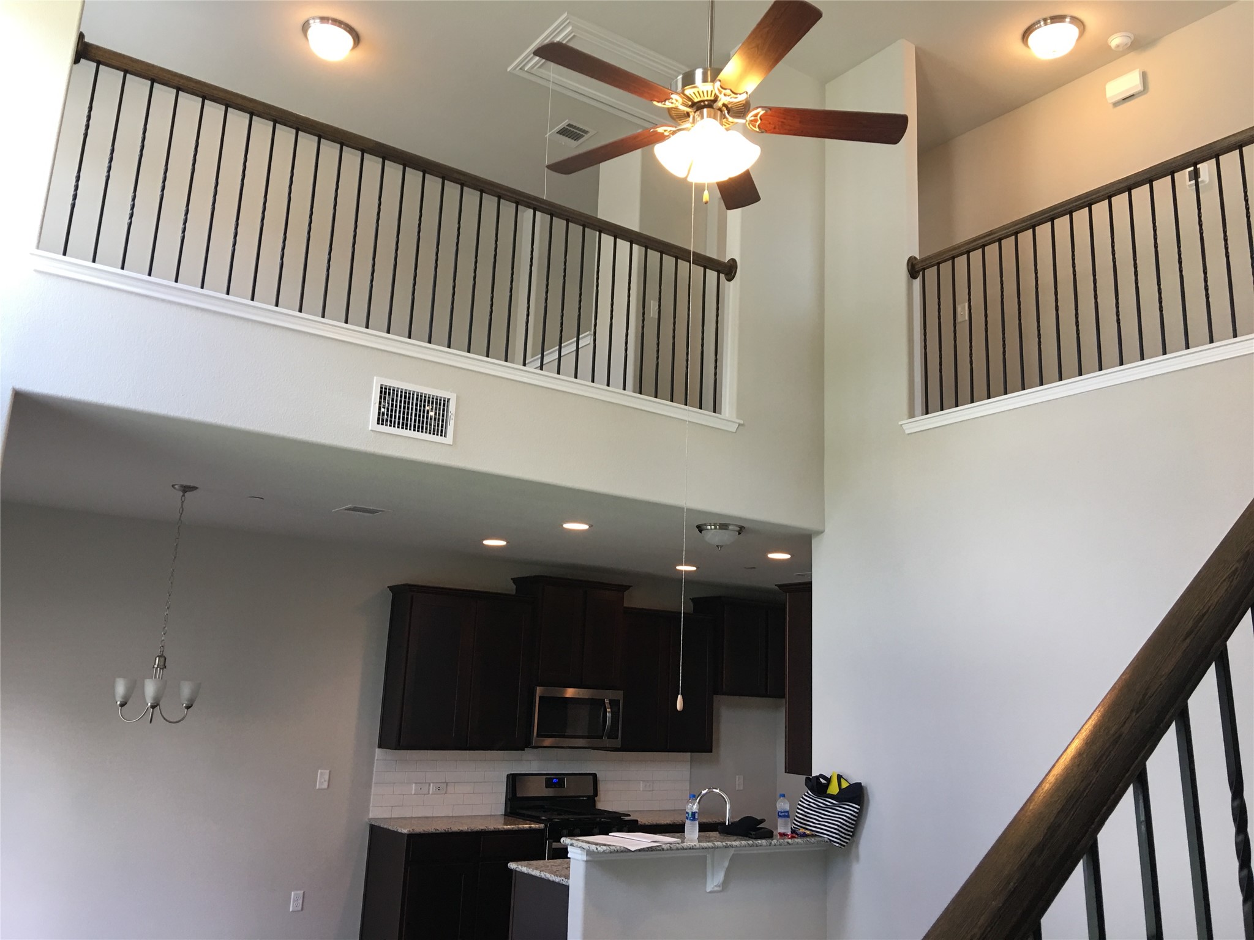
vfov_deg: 48.2
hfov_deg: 61.7
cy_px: 470
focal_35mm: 29
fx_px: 1051
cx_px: 627
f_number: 2.2
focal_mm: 4.15
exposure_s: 1/30
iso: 40
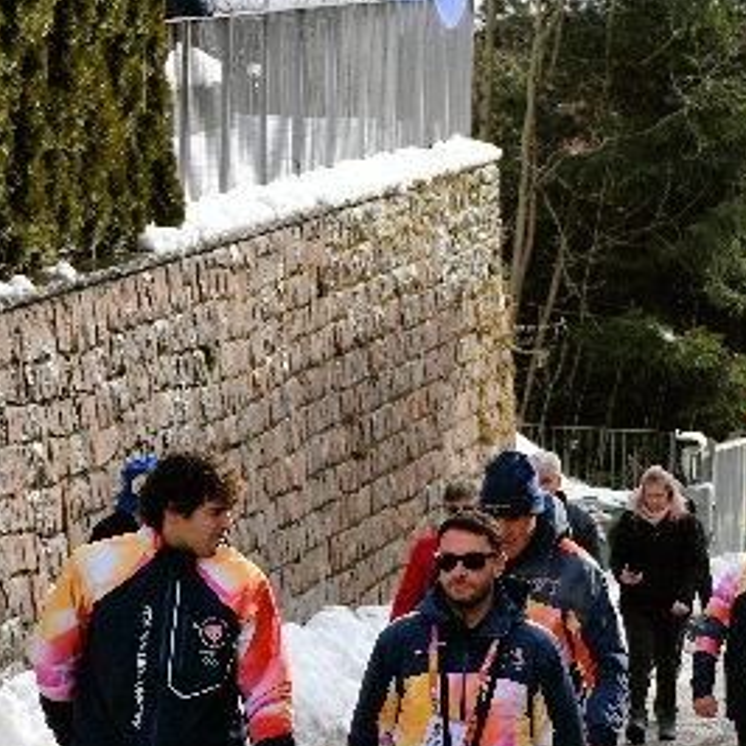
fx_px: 7485
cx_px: 1099
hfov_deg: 5.7
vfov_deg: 5.7
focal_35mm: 307
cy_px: 593
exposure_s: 1/250
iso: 160
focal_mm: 80
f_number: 8
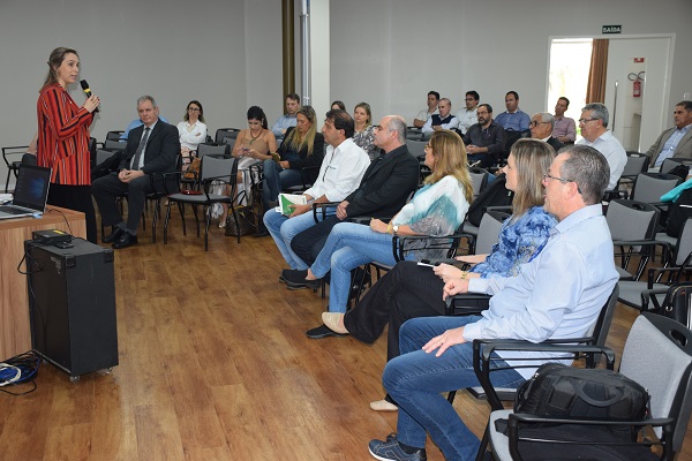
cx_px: 346
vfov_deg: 33.0
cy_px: 230
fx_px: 778
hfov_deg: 47.9
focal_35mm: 40
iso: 800
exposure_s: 1/100
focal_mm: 27
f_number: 5
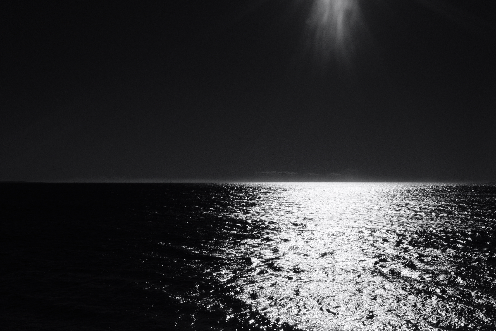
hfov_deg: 47.4
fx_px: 565
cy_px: 166
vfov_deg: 32.6
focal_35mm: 41
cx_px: 248
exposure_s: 1/8000
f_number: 22
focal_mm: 27.5
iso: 2000
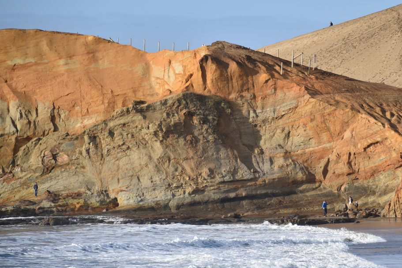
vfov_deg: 4.9
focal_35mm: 281
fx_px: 3139
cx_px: 275
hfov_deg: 7.3
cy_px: 107
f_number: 6.3
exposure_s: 1/400
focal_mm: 200
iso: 100
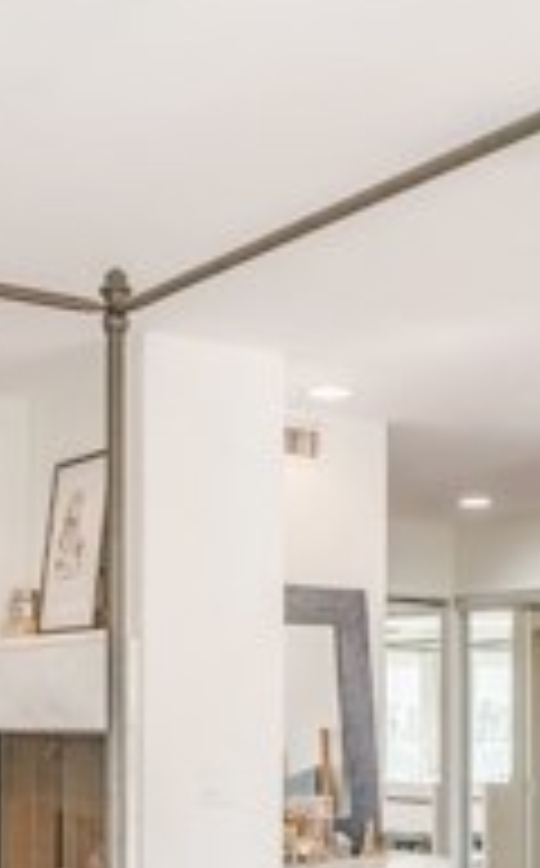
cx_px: 328
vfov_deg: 31.9
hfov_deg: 21.2
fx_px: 1442
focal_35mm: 61
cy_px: 785
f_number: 8
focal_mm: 18
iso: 125
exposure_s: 1/100
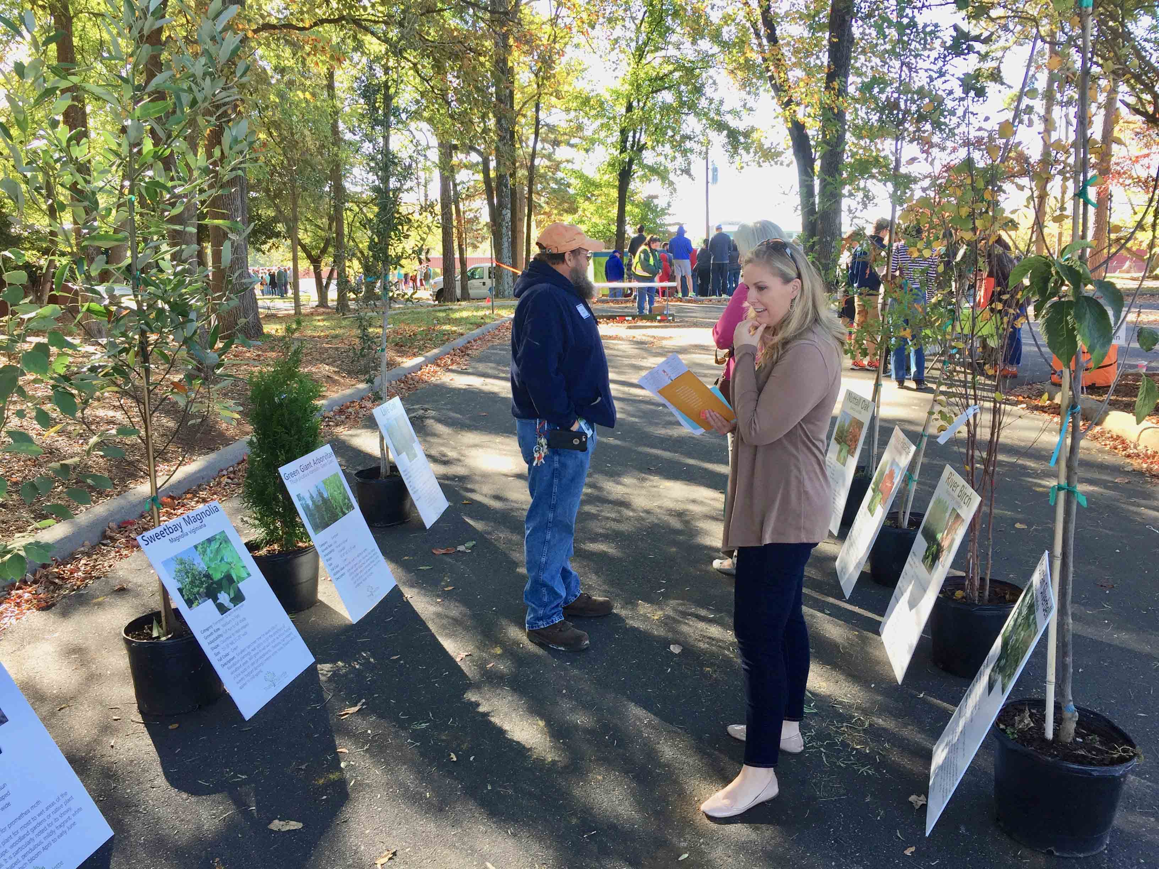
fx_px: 971
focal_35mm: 29
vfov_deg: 48.2
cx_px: 580
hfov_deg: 61.7
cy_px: 434
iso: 32
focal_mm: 4.15
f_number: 2.2
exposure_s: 1/120
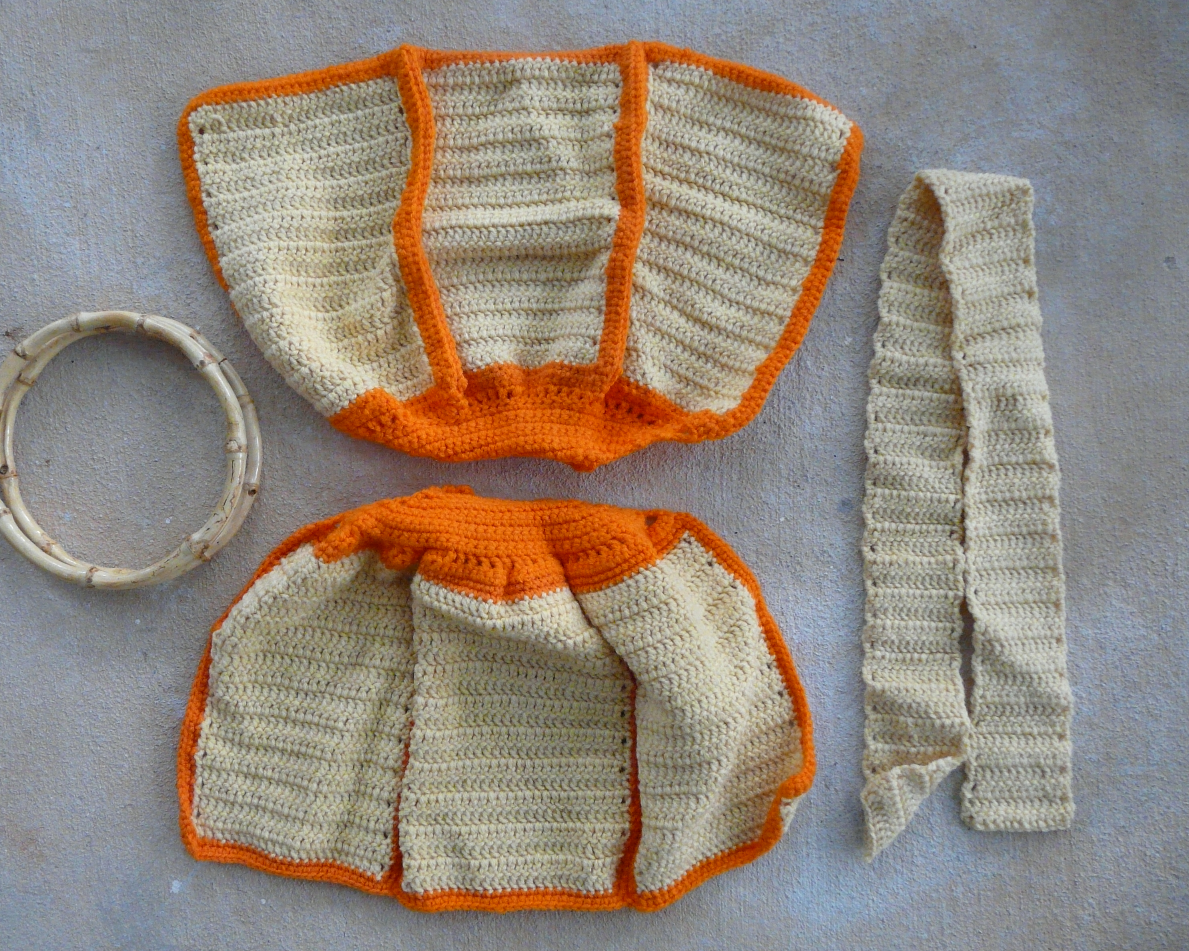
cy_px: 474
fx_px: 1056
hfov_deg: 58.7
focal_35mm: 30
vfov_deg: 48.5
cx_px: 543
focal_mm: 4.6
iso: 400
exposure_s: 1/50
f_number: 2.8
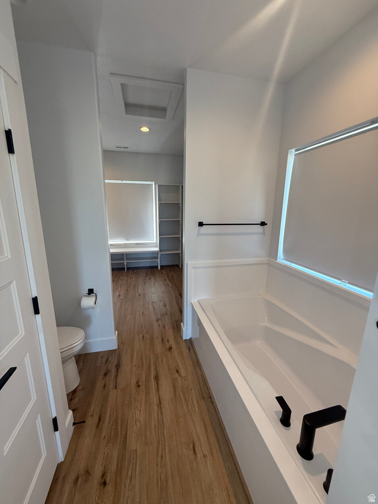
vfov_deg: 102.1
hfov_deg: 85.7
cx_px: 189
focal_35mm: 14
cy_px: 252
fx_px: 204
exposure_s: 1/120
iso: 160
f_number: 2.2
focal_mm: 2.22
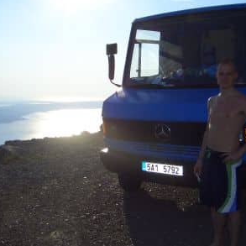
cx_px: 97
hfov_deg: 35.9
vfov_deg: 36.1
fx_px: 378
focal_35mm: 47
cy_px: 123
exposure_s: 1/2000
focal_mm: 8
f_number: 4.8
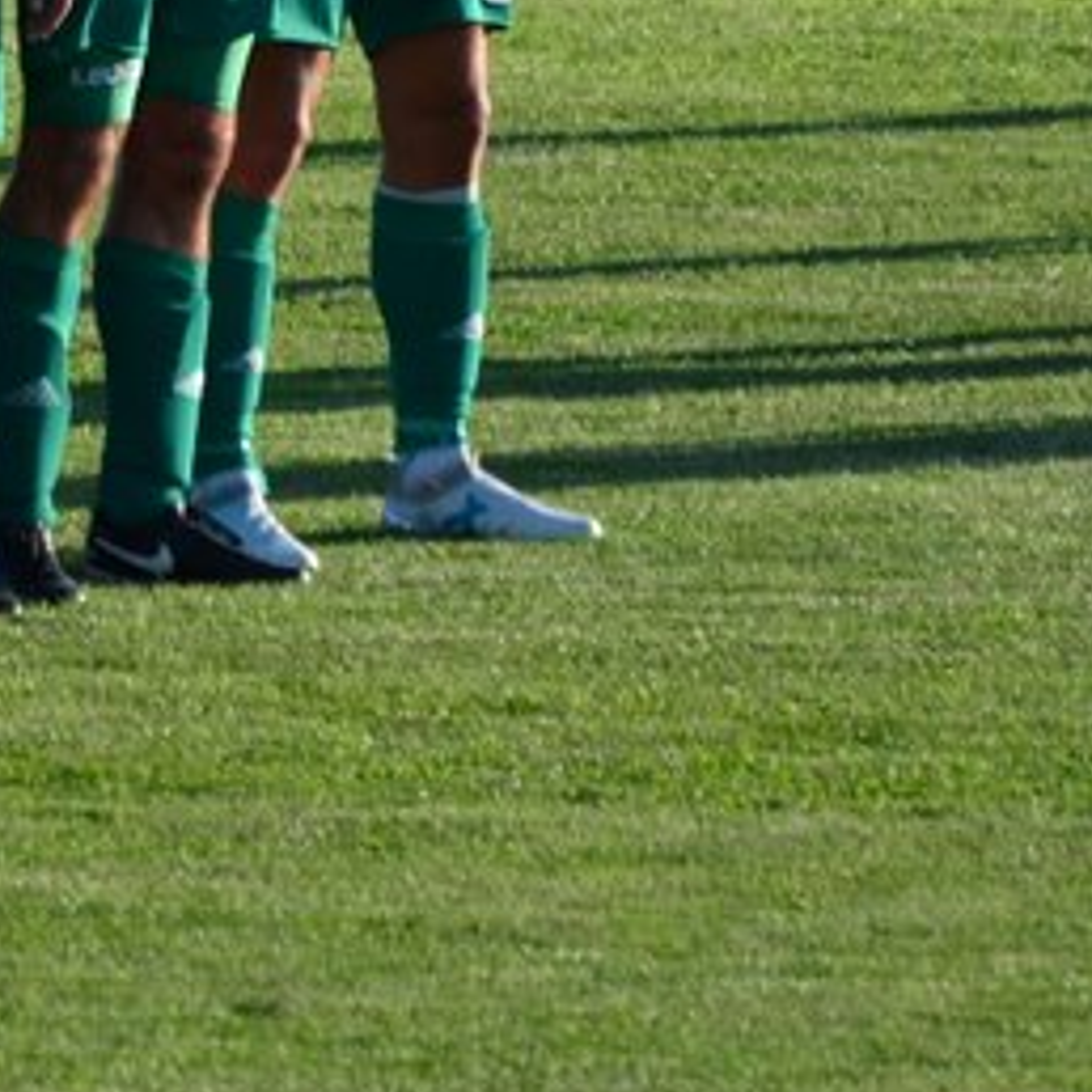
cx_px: -80
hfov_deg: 1.3
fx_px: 47468
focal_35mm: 1330
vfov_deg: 1.3
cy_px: -127
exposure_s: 1/640
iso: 250
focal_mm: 300
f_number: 5.6
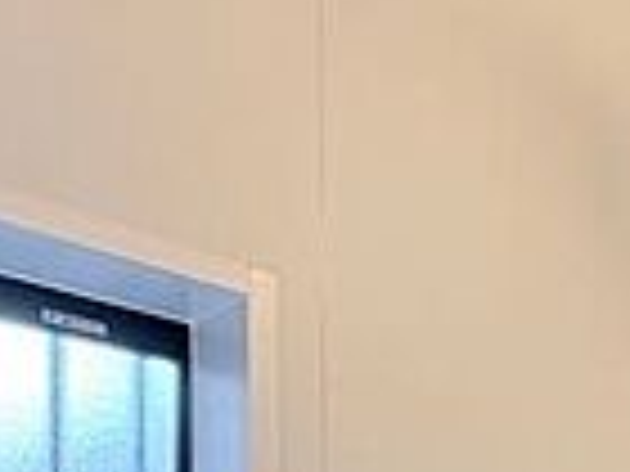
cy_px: 721
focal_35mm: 62
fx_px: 1128
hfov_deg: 26.8
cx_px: 801
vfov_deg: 20.1
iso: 320
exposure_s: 1/100
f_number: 2.2
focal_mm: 2.22
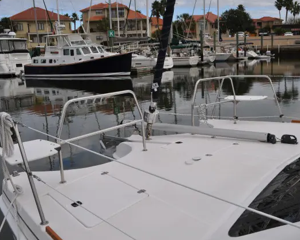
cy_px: 119
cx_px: 179
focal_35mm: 38
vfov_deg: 39.2
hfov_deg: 47.7
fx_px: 337
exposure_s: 1/320
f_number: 9
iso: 200
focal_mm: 22
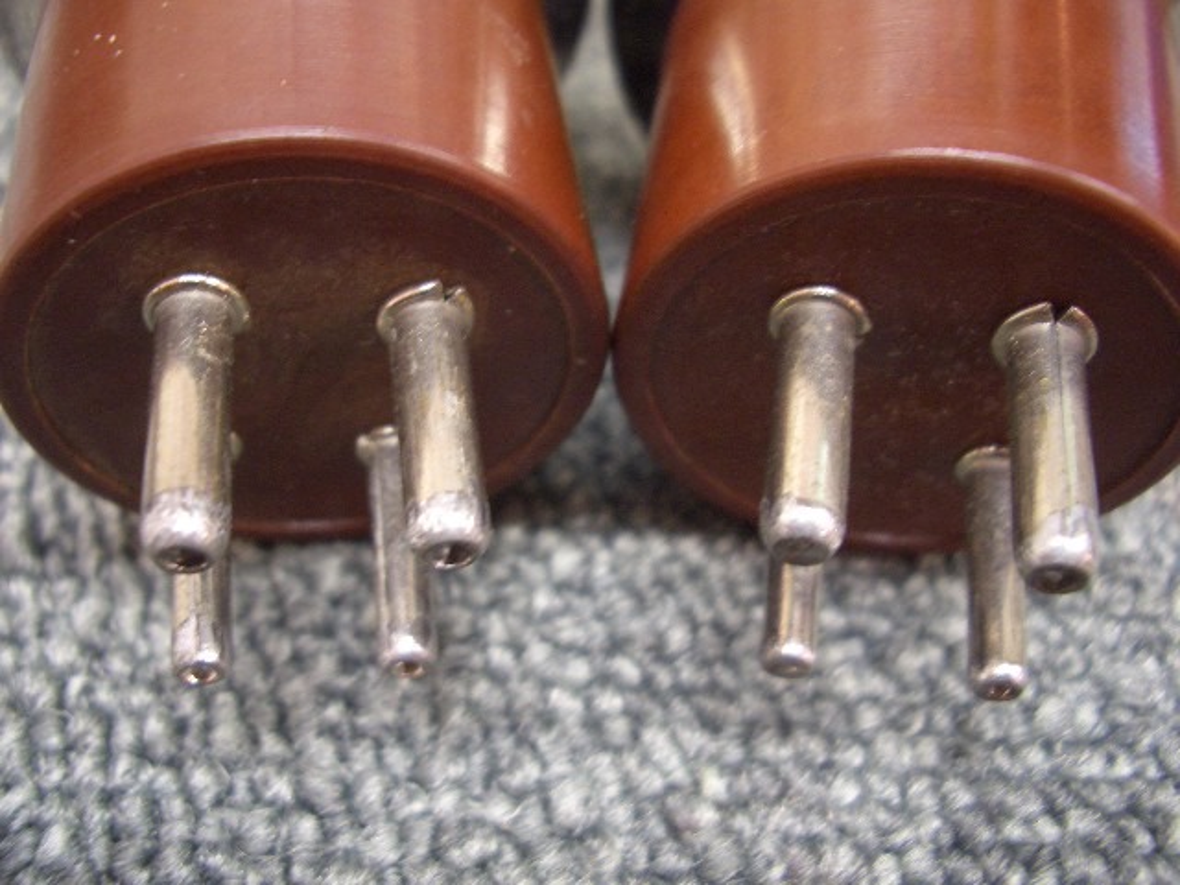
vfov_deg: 40.7
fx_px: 1193
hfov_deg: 52.6
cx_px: 590
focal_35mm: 35
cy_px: 442
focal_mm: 5.8
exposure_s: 1/8
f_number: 2.6
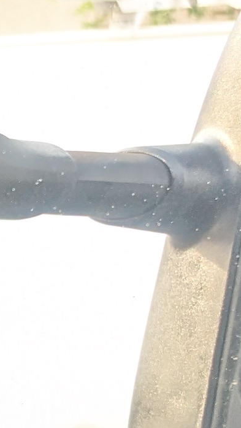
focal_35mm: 153
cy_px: 762
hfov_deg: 5.8
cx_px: -941
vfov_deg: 12.8
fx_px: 1737
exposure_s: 1/195
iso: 99
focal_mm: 6.9
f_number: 1.68
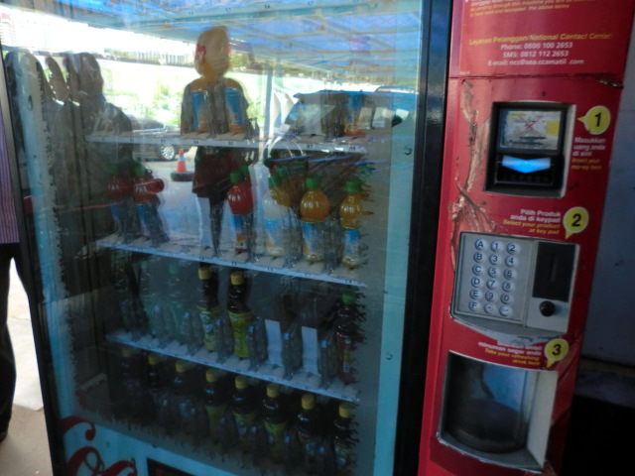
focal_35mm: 27
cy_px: 238
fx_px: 495
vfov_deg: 51.4
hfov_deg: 65.3
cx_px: 318
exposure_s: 1/60
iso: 200
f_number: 3.2
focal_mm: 4.9
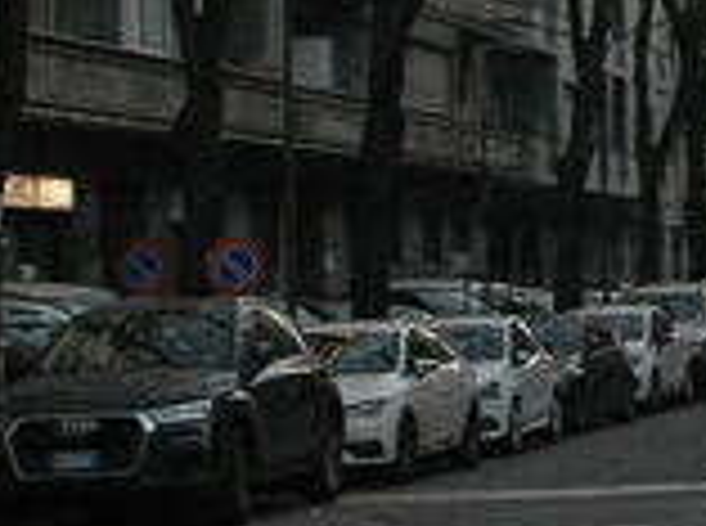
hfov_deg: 12.0
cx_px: 1187
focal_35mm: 155
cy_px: 315
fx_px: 3154
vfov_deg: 9.5
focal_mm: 28
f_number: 7.1
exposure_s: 1/180
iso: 800
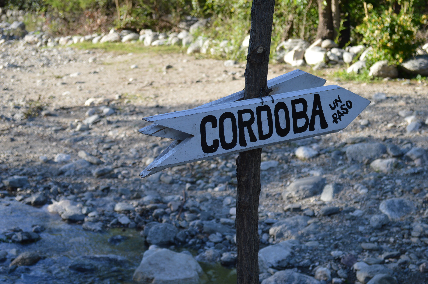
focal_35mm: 66
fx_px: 784
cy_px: 142
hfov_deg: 30.5
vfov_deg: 20.6
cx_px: 214
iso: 100
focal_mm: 44
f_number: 5.6
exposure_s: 1/125
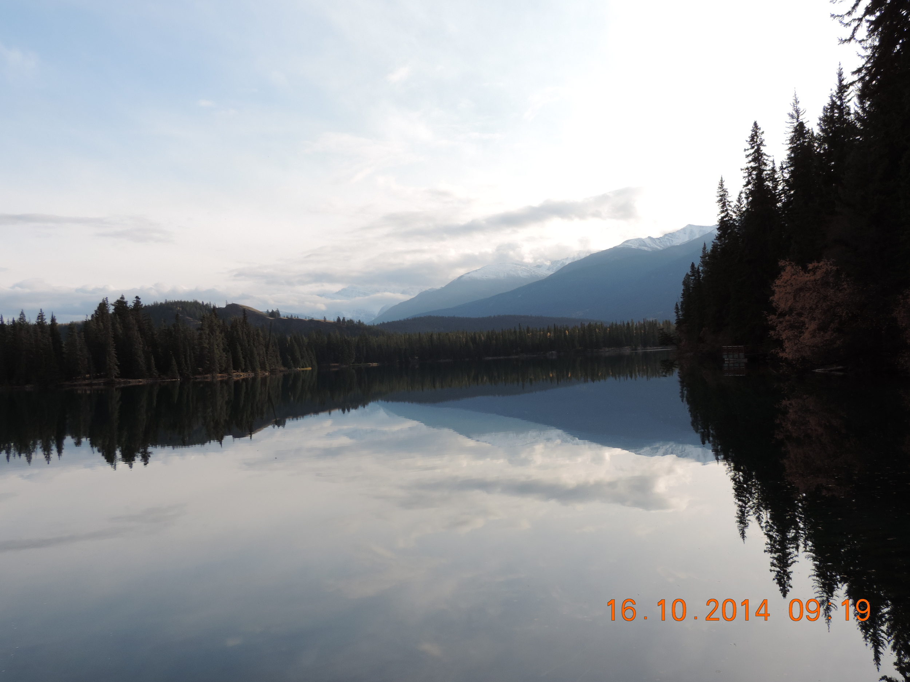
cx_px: 455
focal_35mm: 35
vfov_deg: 40.7
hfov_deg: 52.6
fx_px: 920
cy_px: 341
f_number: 3.3
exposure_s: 1/500
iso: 80
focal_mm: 6.2
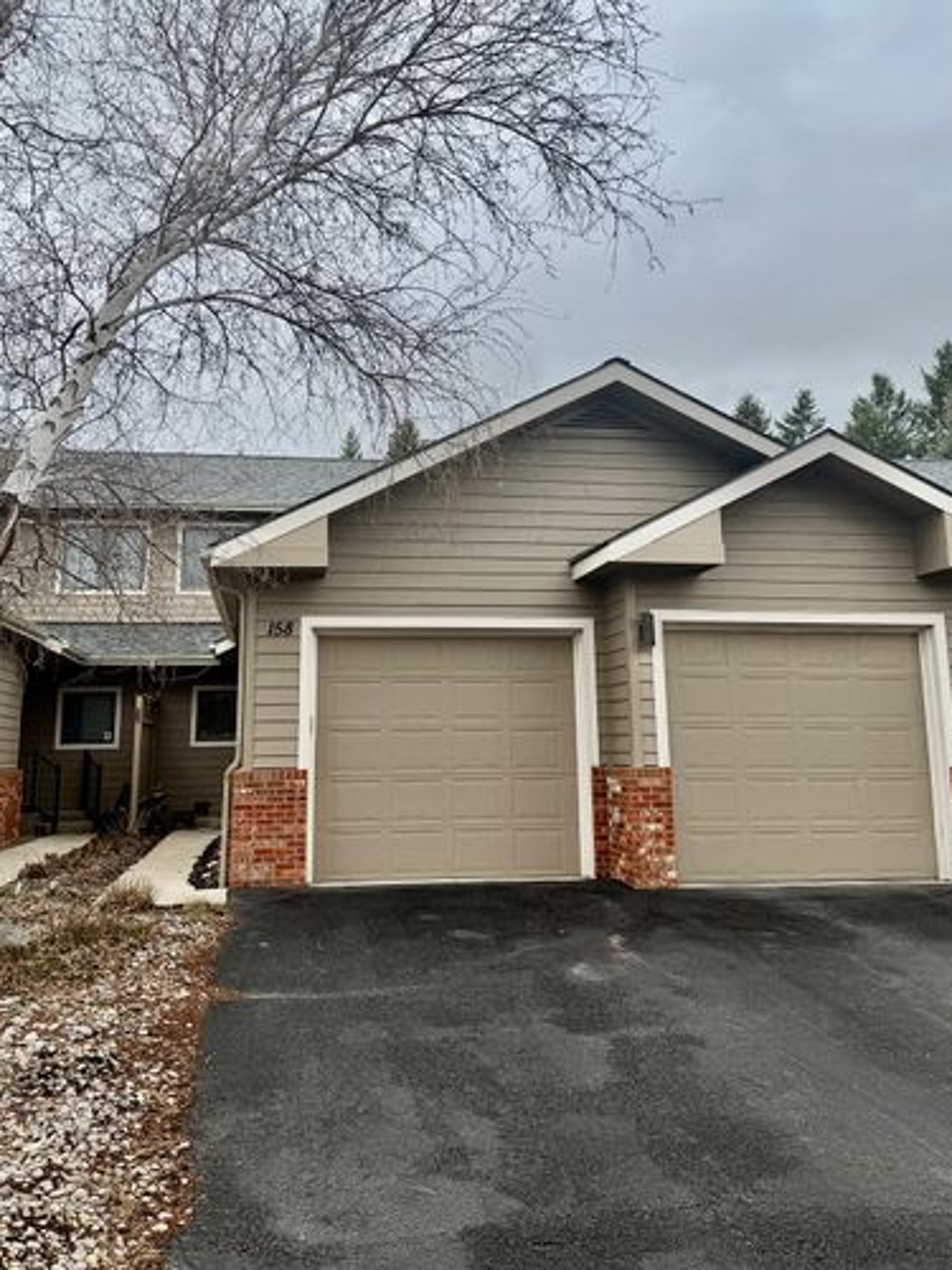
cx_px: 447
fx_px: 1173
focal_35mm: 32
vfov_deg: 56.4
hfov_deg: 44.1
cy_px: 517
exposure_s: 1/2299
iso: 80
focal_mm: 6.76
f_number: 1.78
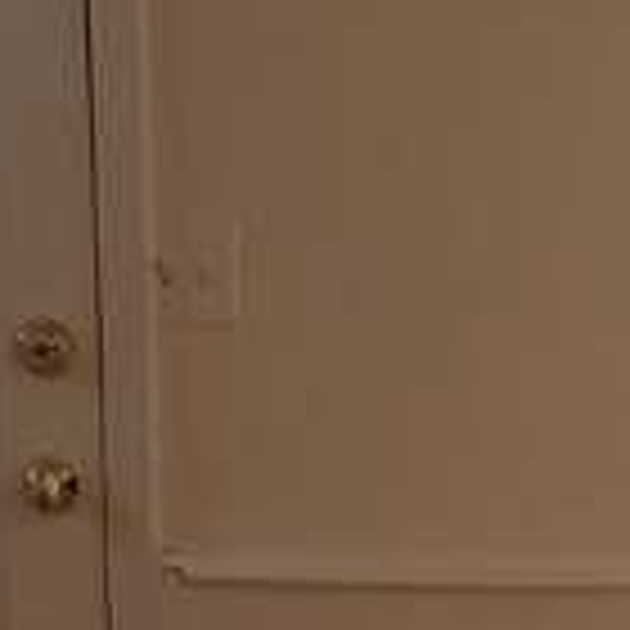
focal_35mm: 168
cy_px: 891
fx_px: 3459
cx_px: 810
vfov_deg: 10.1
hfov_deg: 10.2
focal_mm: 4.2
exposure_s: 1/120
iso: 80
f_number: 1.7
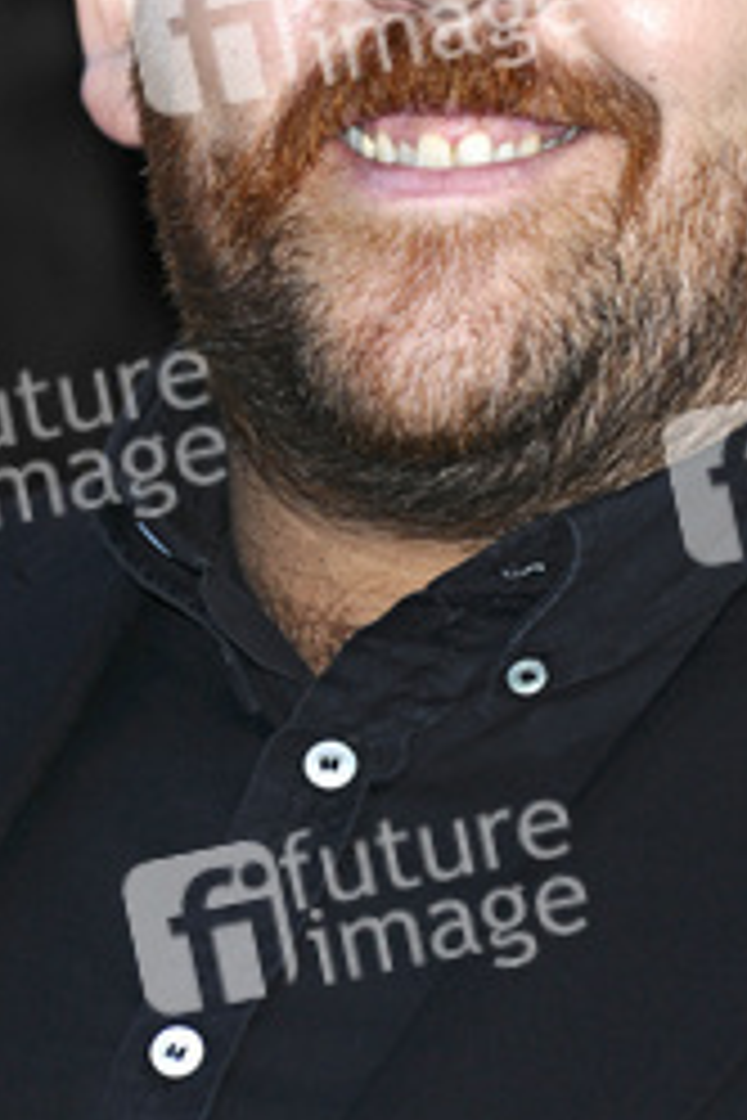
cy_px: 234
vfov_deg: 4.6
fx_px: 13875
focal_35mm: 446
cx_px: 488
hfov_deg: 3.1
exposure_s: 1/200
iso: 320
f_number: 4.5
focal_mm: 185
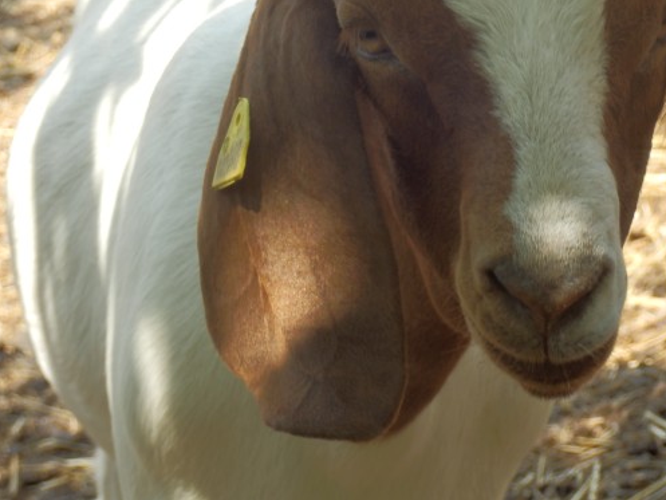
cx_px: 442
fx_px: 4272
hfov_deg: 8.9
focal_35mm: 222
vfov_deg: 6.7
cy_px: 99
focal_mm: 24.4
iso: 80
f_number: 5.8
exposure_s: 1/100
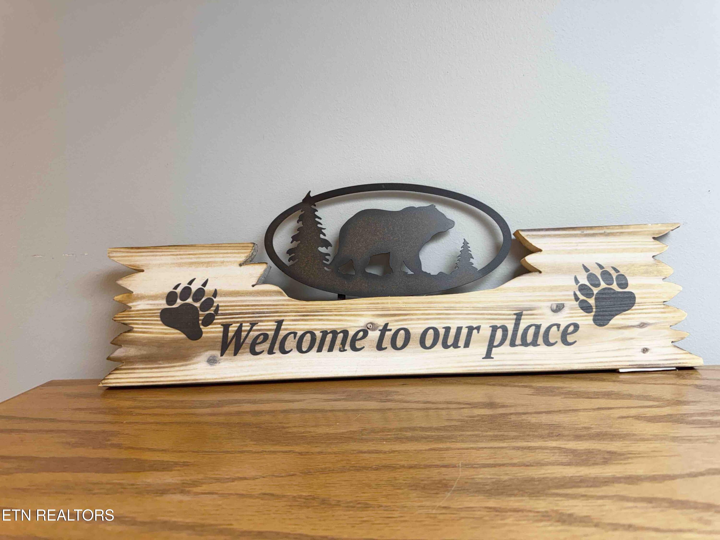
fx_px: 499
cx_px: 360
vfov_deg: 56.8
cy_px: 270
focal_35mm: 24
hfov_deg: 71.6
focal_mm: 6.76
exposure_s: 1/120
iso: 160
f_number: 1.78
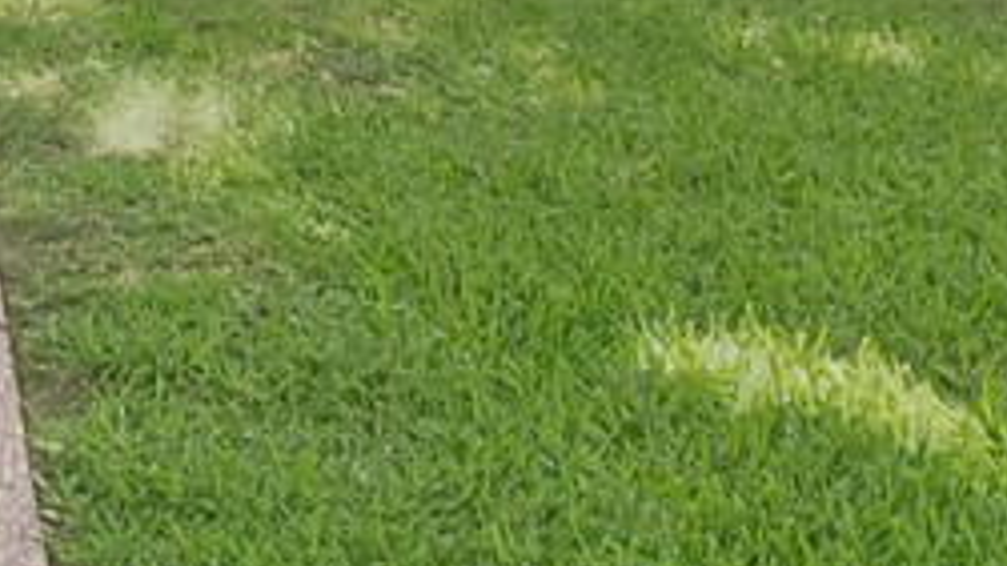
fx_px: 3123
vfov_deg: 9.2
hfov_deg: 15.0
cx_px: -999
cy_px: -835
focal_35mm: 117
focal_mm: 14
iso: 640
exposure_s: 1/100
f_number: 9
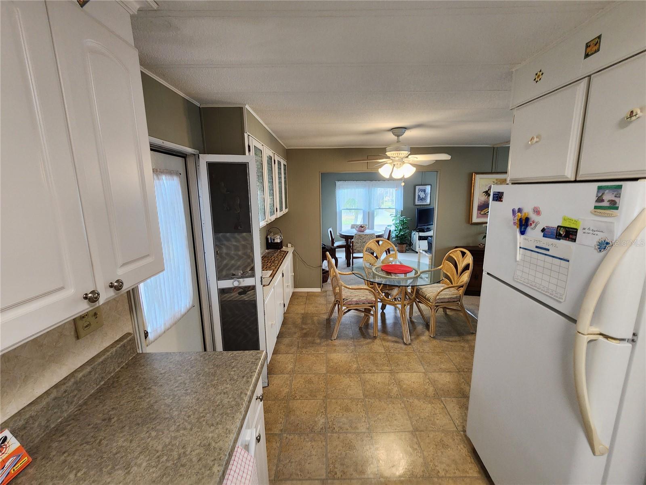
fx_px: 243
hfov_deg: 106.2
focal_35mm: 13
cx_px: 323
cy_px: 242
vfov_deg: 89.9
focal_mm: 2.2
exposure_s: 1/60
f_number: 2.2
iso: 200
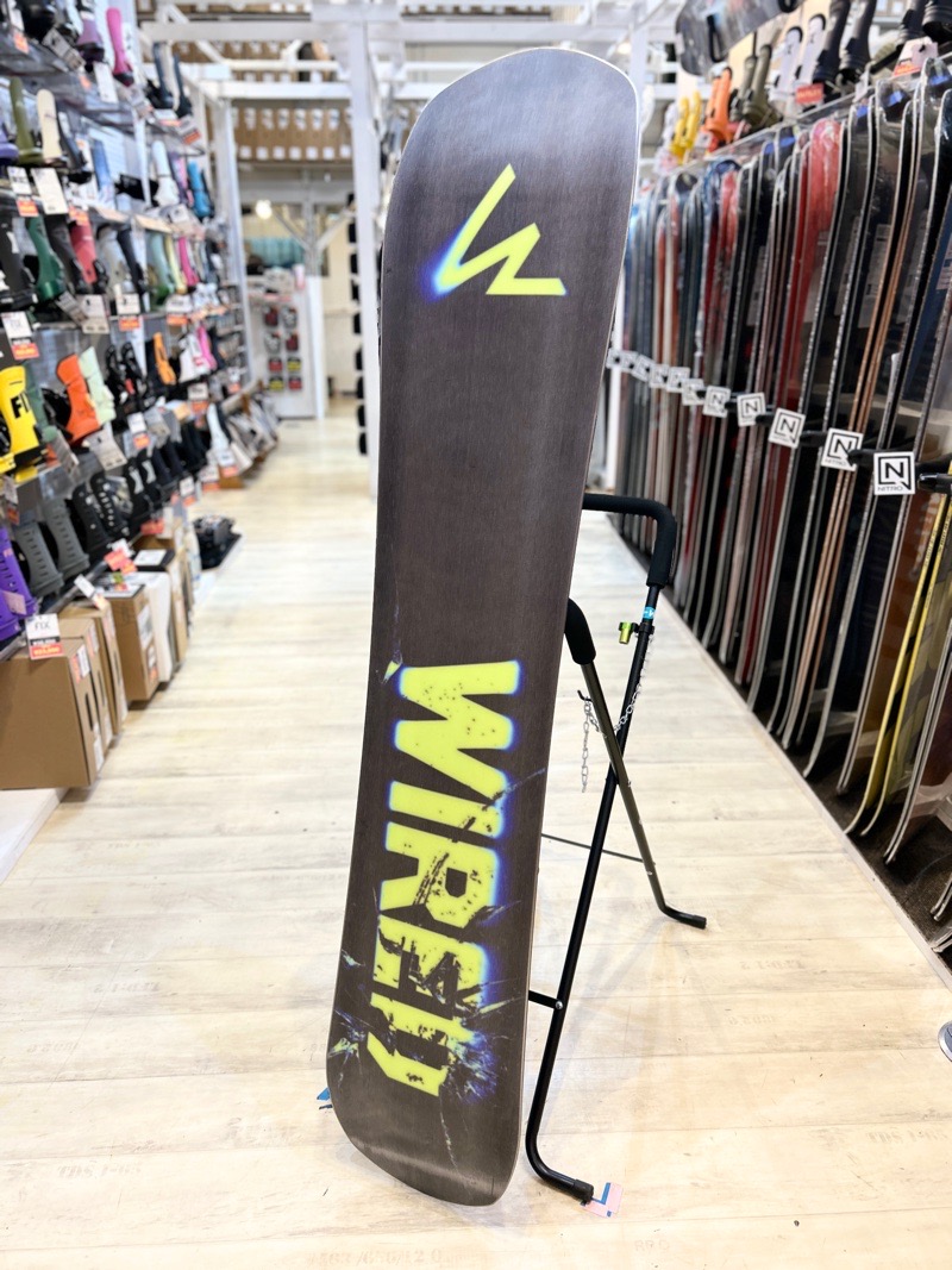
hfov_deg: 53.1
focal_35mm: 26
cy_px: 635
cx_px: 476
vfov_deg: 67.3
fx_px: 954
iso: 80
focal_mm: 5.7
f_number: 1.5
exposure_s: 1/50
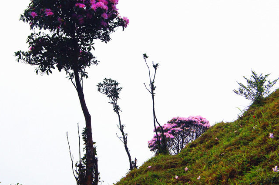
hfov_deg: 27.5
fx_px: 570
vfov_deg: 18.4
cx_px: 138
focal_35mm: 74
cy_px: 94
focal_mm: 35
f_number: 8
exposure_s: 1/500
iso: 100
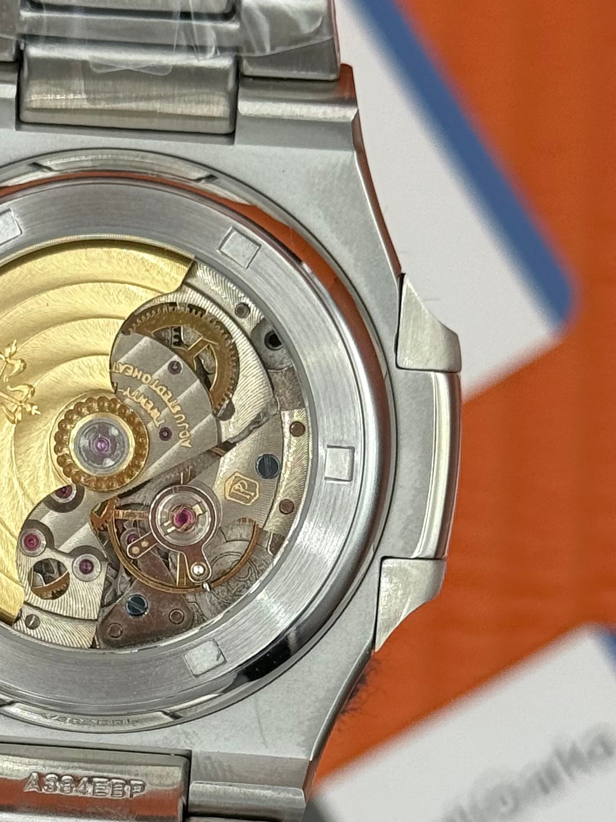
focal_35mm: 138
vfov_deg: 14.2
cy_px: 609
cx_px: 83
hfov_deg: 10.7
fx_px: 3273
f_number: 1.78
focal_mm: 6.76
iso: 64
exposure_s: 1/762
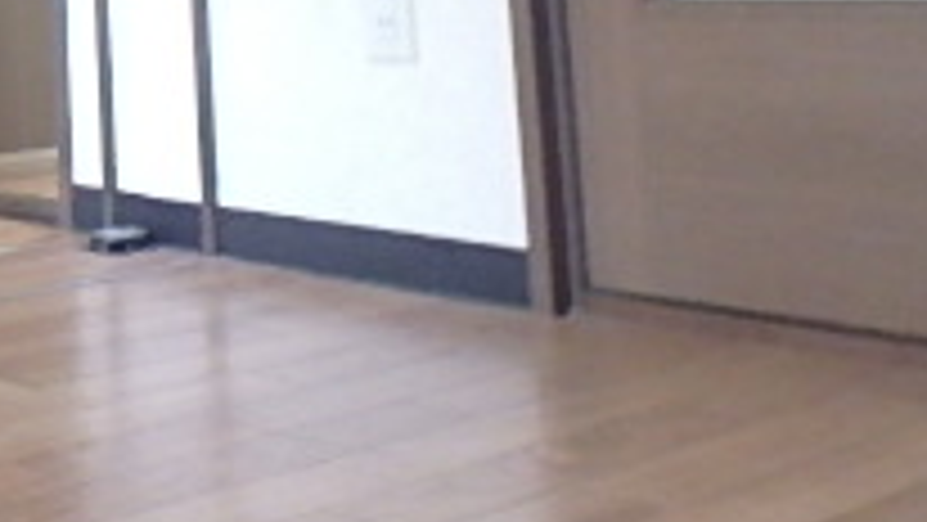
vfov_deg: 15.4
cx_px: -126
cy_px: -315
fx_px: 1746
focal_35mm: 71
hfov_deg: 27.0
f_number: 3.5
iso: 800
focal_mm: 3.7
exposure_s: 1/8
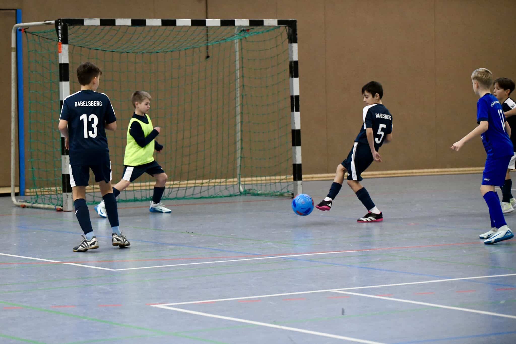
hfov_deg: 18.6
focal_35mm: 110
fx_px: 1576
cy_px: 172
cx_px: 258
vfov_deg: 12.5
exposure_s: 1/1600
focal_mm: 110
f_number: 2.8
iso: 8000
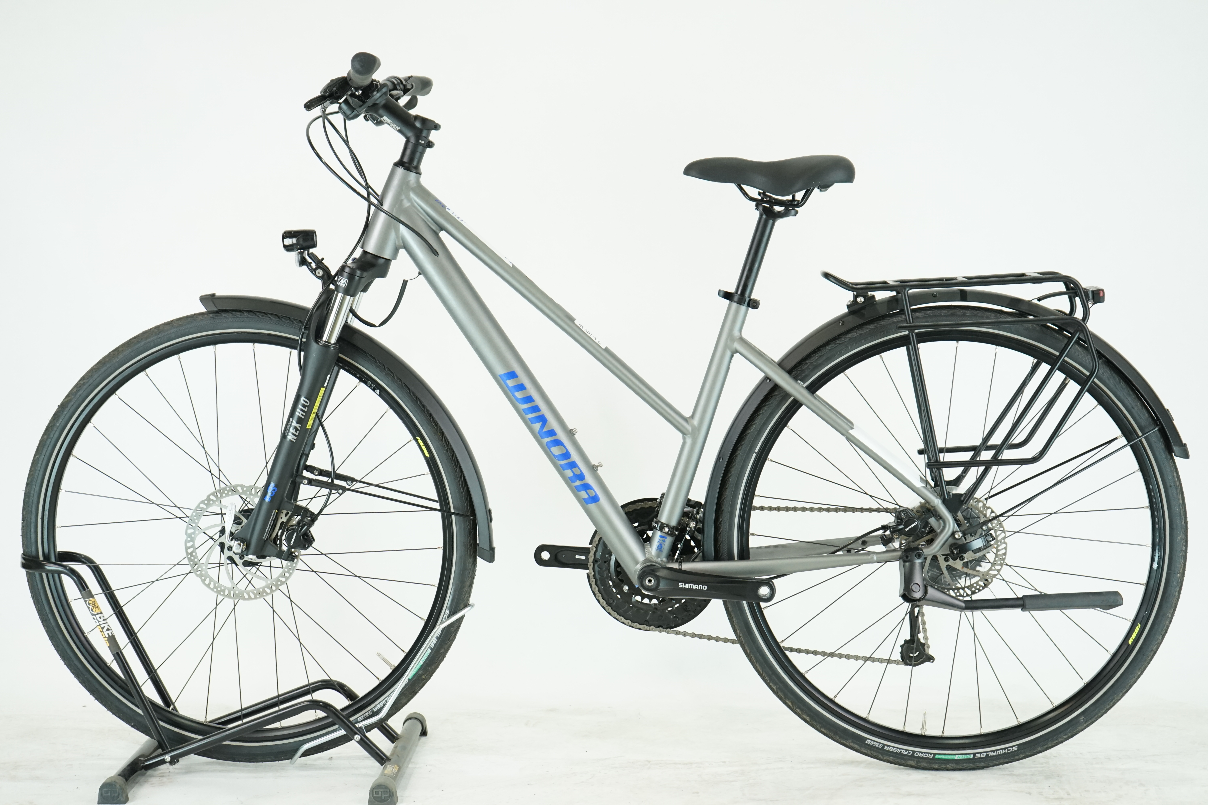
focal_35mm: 61
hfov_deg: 32.9
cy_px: 402
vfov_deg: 22.3
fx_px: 2047
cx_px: 604
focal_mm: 61
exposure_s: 1/200
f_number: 5.6
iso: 2000
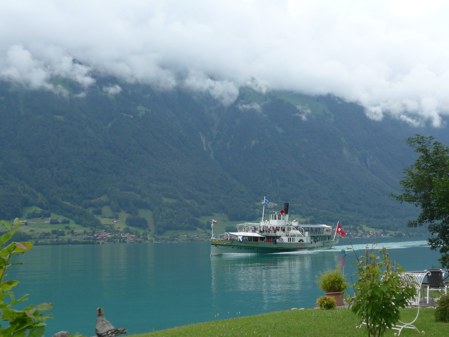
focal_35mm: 55
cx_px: 224
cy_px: 168
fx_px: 713
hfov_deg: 34.9
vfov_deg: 26.6
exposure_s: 1/640
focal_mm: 11.3
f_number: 3.4
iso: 80
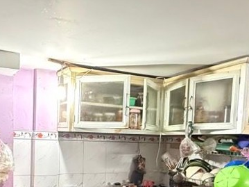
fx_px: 280
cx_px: 83
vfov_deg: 35.2
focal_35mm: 39
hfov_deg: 47.1
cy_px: 159
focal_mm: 2.22
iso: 1250
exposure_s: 1/33
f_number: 2.2
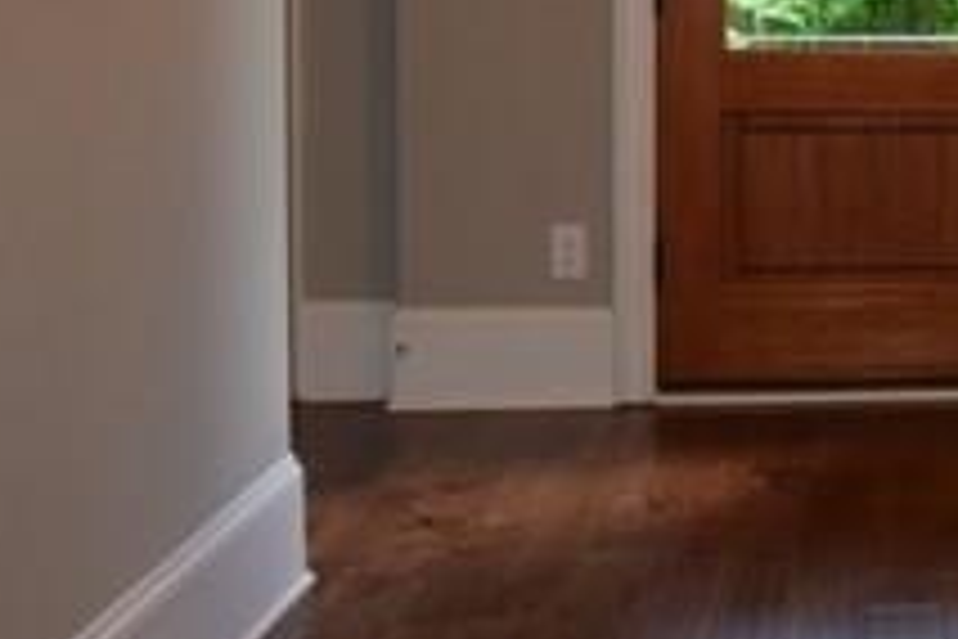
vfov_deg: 16.5
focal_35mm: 81
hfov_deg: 22.1
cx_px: 1295
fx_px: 2155
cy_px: 16
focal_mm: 18
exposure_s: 1/100
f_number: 5
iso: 800
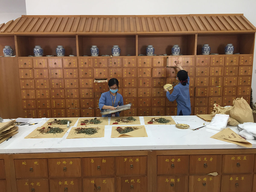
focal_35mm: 29
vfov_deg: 48.2
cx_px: 128
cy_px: 96
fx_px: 214
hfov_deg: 61.7
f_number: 2.2
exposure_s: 1/33
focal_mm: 4.15
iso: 80
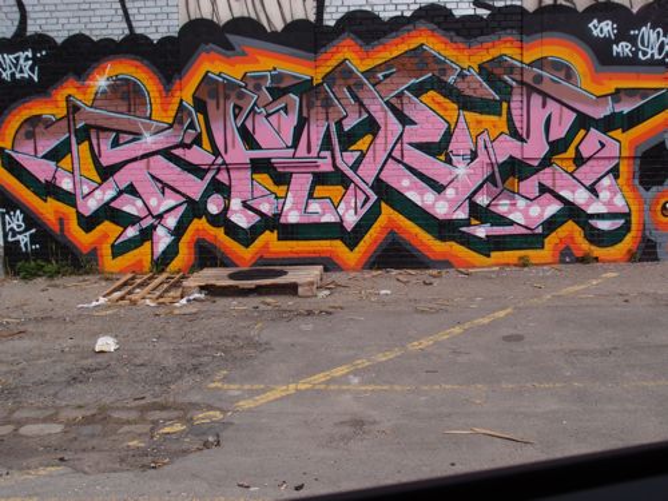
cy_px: 250
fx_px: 618
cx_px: 334
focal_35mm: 32
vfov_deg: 44.2
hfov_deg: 56.8
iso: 100
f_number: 4
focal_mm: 6.87
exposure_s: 1/800
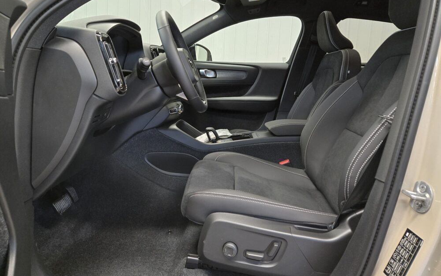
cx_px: 219
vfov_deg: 48.9
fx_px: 300
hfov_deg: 72.6
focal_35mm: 25
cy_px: 108
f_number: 1.8
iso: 640
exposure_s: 1/100
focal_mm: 5.4
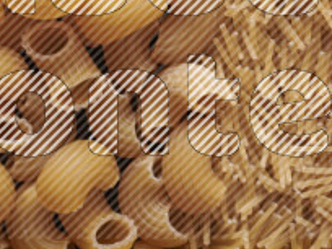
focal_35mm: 189
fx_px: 1813
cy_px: -41
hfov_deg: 10.5
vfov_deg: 7.8
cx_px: 200
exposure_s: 1/100
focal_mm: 50
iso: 160
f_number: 8
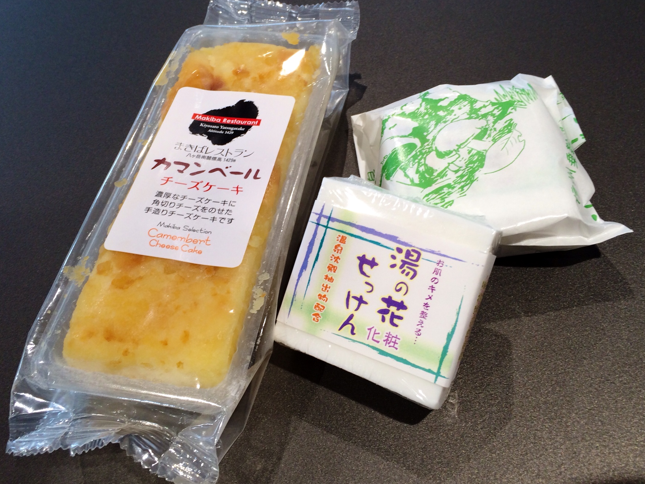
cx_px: 295
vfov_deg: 40.7
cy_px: 222
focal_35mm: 35
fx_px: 652
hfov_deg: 52.6
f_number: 2.2
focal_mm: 4.12
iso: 40
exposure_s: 1/60
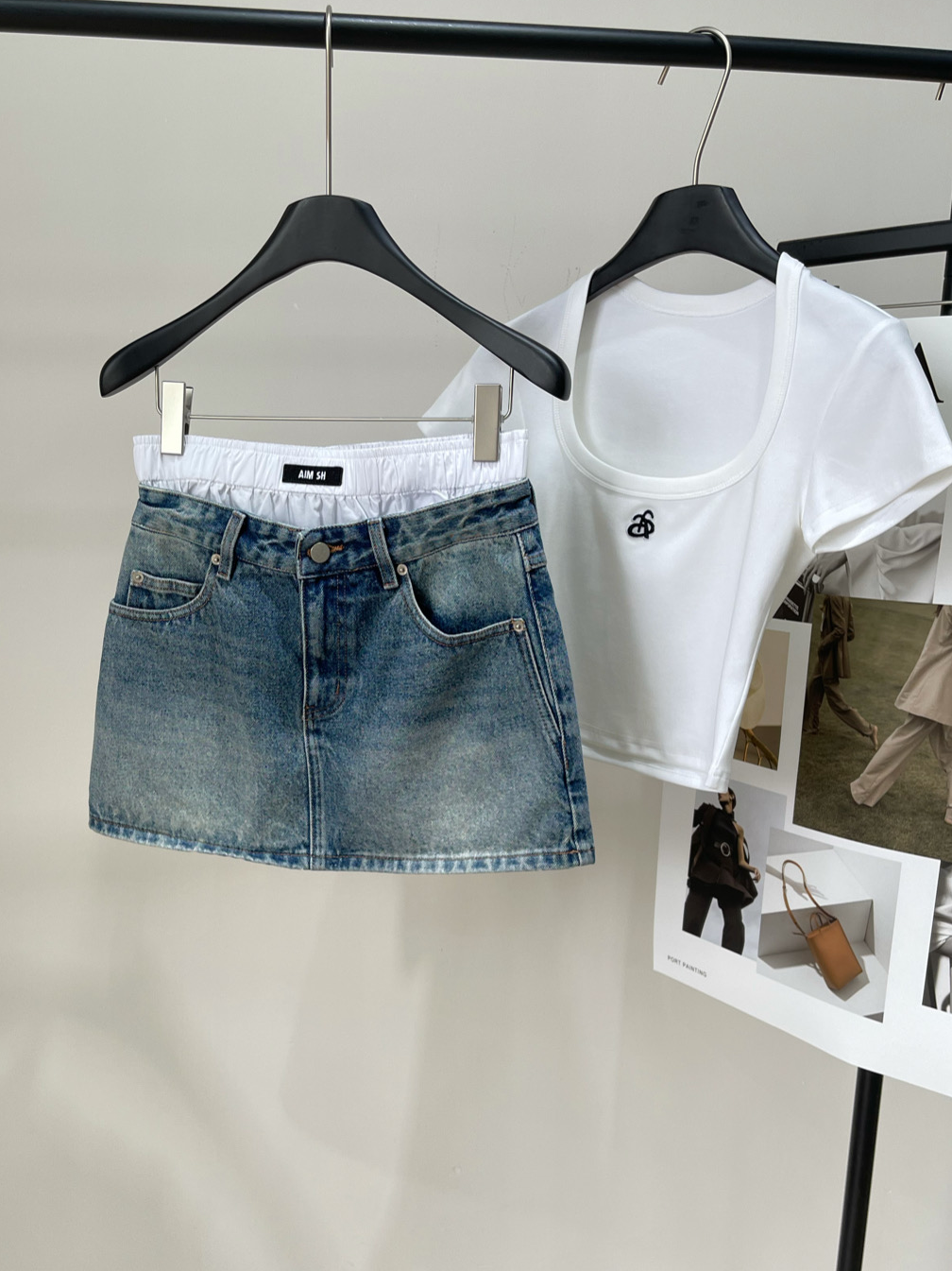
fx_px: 1211
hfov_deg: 42.6
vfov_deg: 55.2
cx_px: 364
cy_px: 724
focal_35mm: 33
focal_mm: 5.1
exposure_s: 1/191
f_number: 1.6
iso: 32
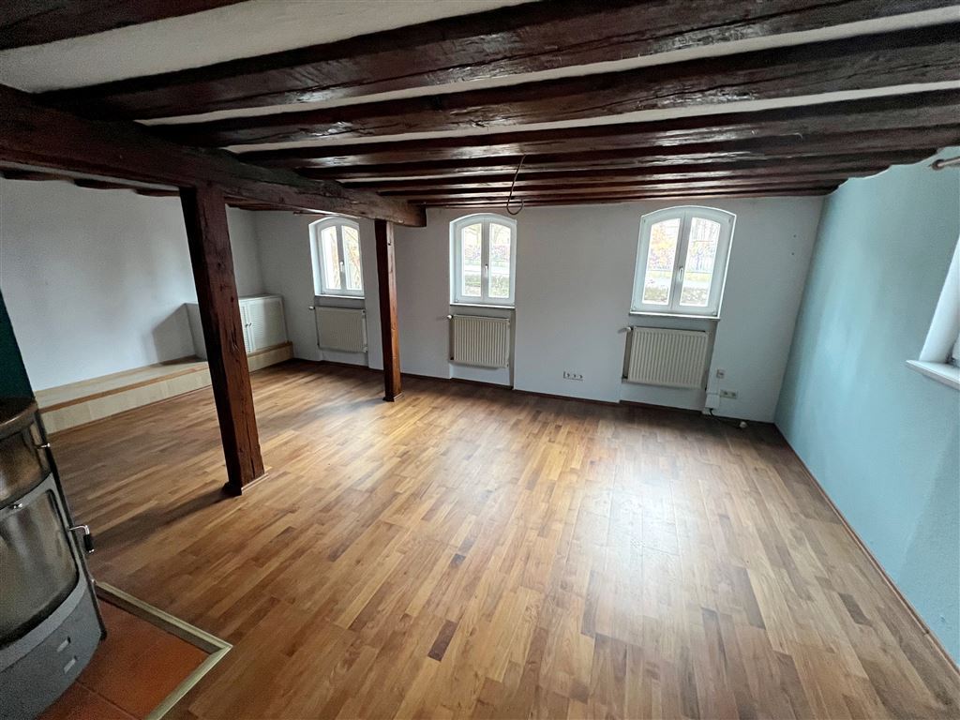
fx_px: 361
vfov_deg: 89.9
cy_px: 360
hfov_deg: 106.2
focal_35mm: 13
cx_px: 480
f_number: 1.8
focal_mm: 1.57
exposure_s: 1/60
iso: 400
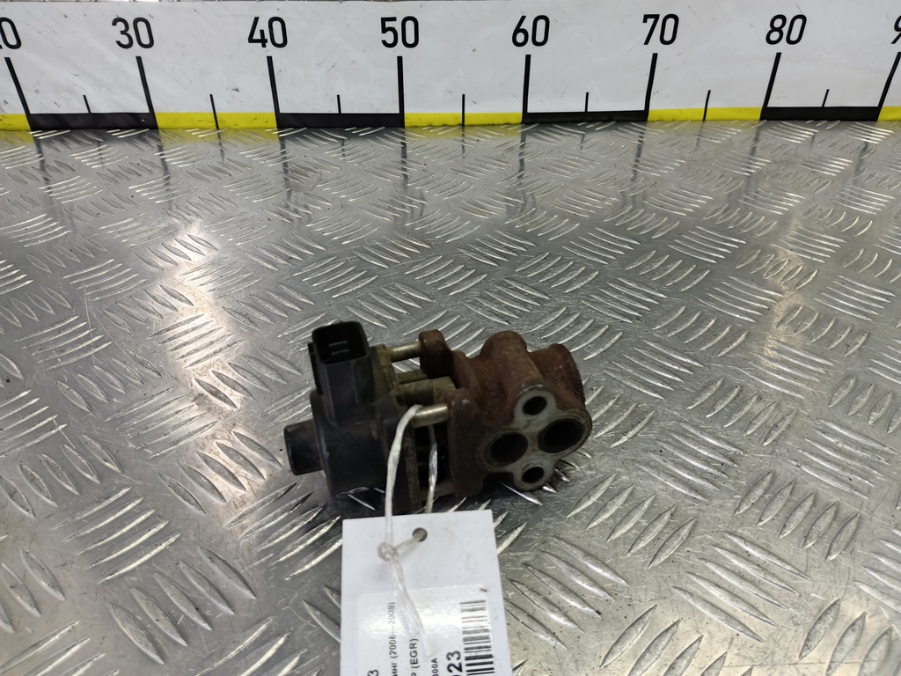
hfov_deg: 73.9
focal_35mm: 23
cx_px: 450
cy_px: 338
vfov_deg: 58.9
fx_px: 599
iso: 107
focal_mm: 4.11
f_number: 1.6
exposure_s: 1/33.3
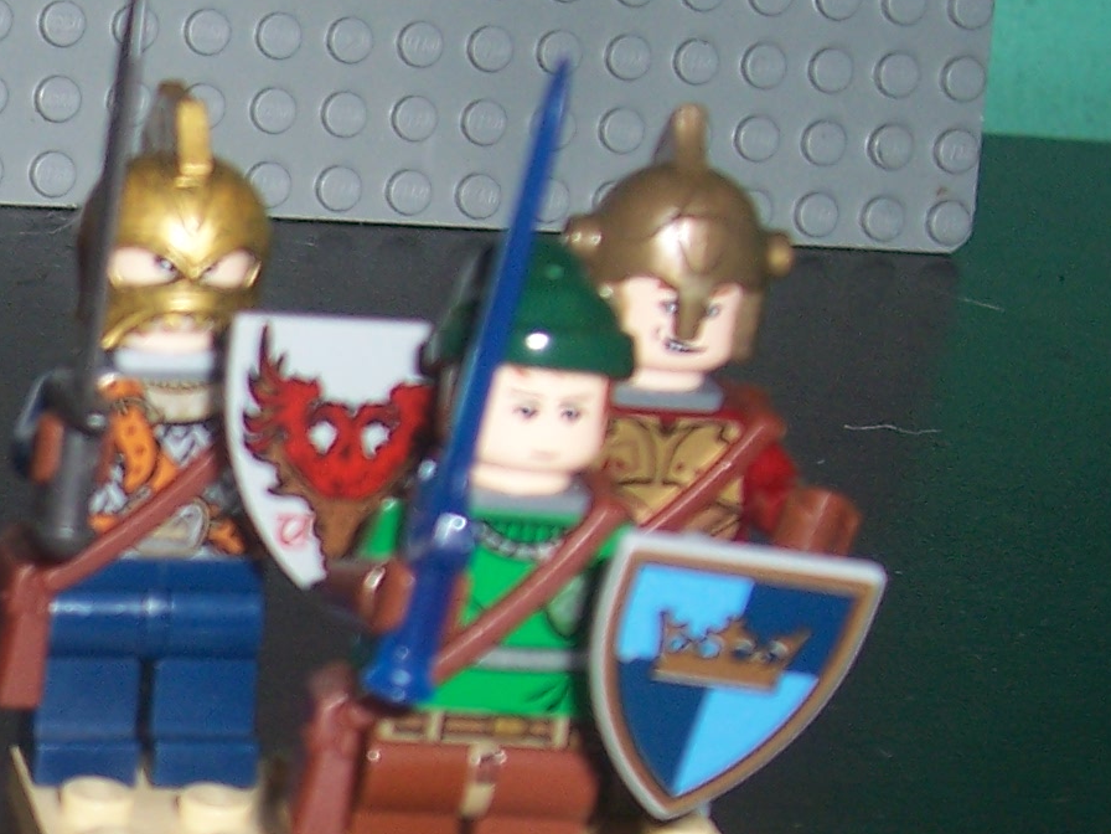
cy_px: 803
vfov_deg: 12.2
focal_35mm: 120
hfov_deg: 15.5
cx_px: -382
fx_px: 3851
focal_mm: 7
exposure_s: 1/60
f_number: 3
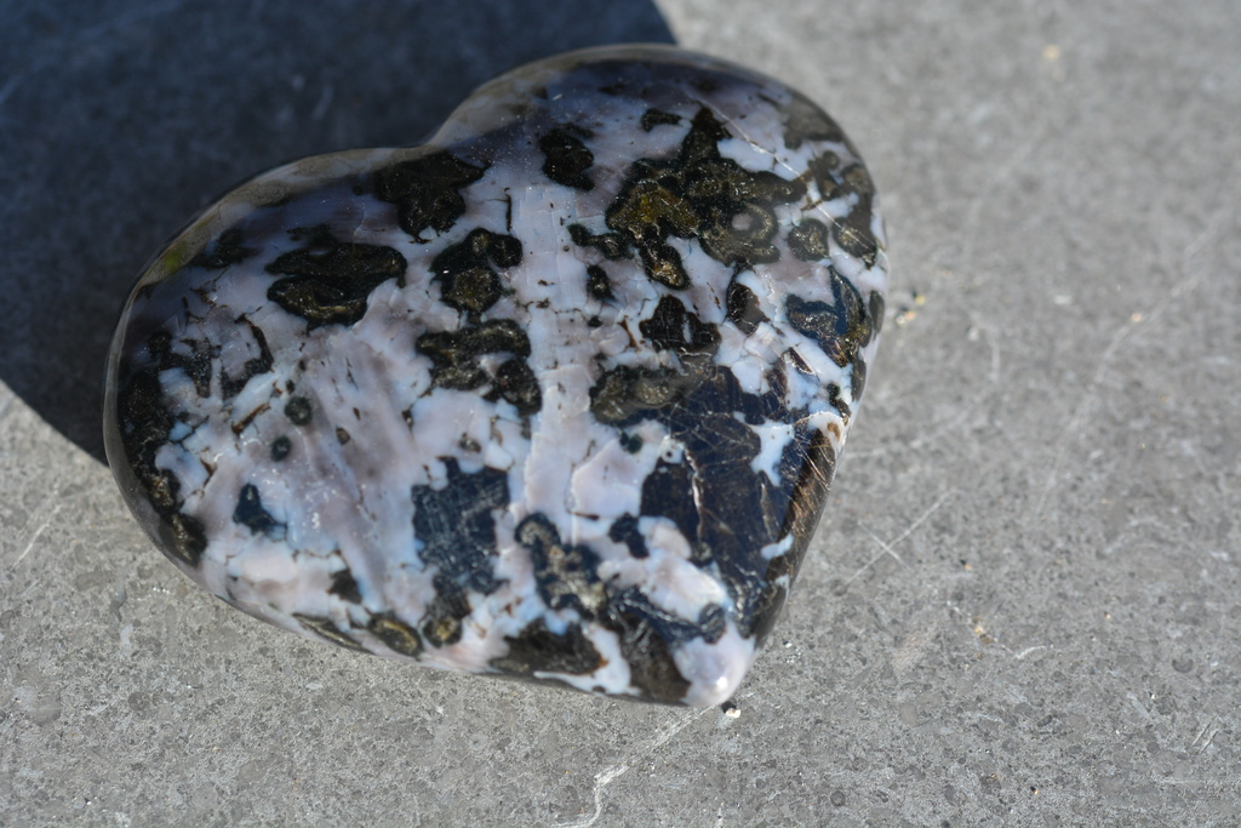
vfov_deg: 8.7
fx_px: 5430
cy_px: 414
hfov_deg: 13.0
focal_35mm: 158
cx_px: 620
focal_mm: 105
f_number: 5.6
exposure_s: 1/500
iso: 280
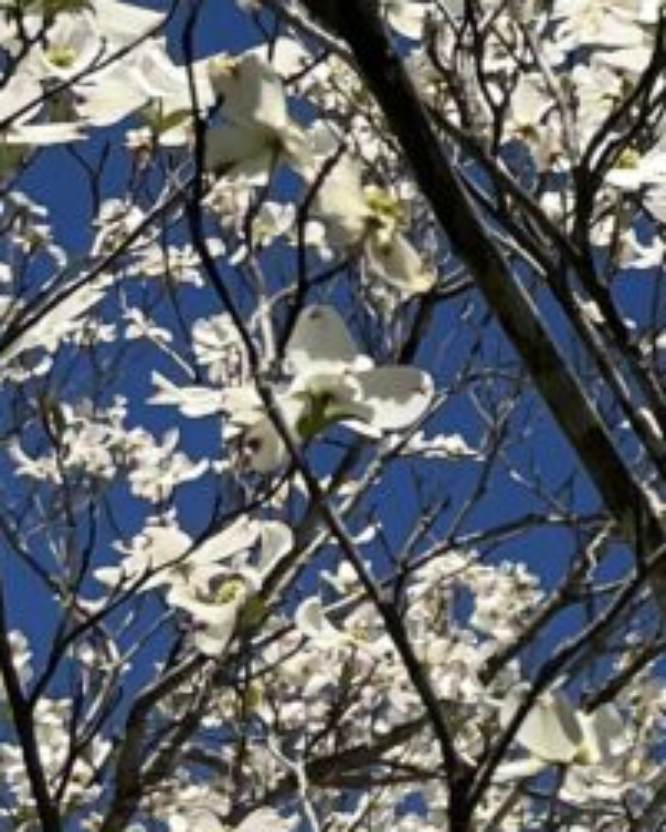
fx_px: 3989
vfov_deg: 11.9
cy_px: 288
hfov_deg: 8.5
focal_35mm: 162
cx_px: 1720
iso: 50
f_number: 1.5
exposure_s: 1/6993
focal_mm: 5.7
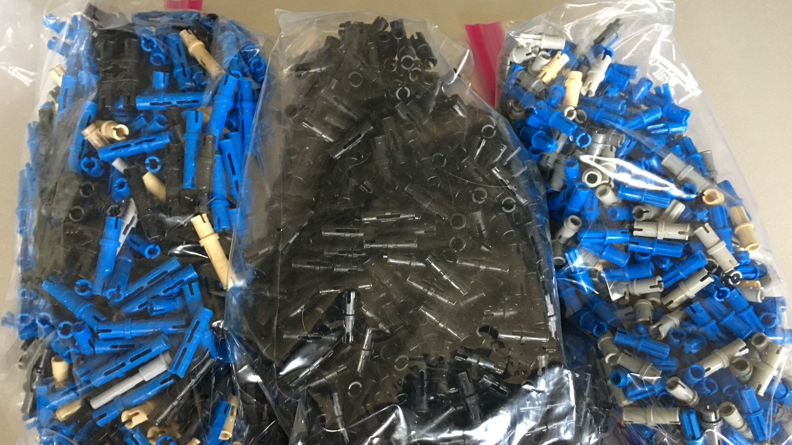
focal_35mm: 32
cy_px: 263
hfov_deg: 61.0
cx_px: 400
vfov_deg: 36.6
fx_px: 672
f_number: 2.2
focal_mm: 4.15
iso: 100
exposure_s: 1/10
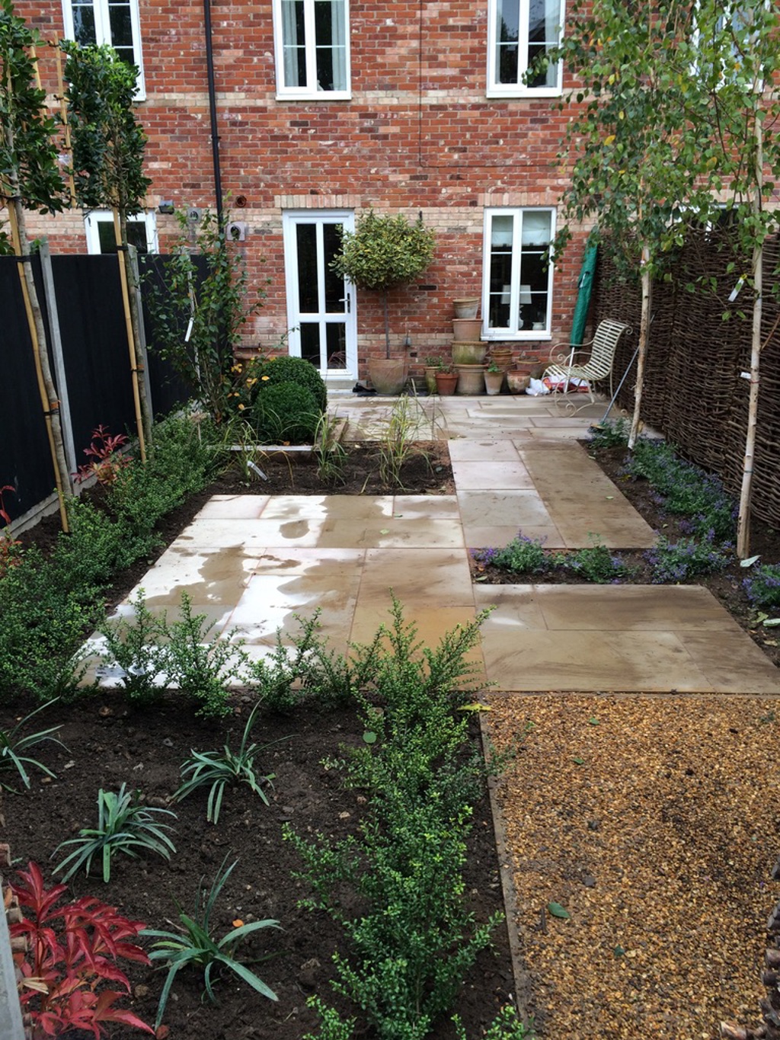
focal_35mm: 29
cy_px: 520
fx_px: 871
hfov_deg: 48.2
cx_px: 390
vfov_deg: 61.7
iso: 40
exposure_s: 1/120
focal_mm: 4.15
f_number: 2.2
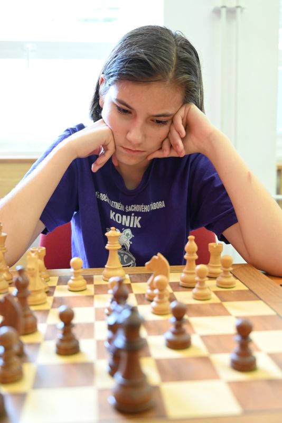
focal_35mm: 41
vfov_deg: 47.4
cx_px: 141
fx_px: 481
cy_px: 212
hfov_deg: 32.7
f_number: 4
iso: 2000
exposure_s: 1/125
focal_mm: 41
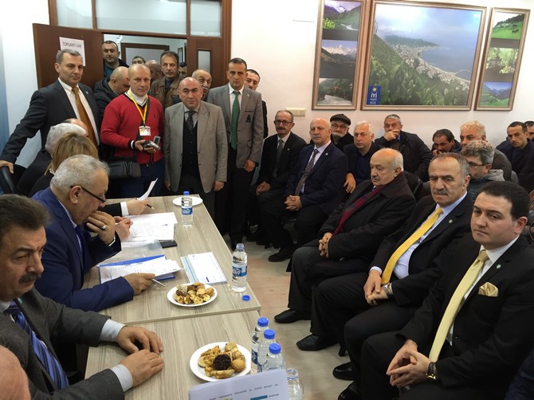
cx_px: 267
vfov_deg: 48.2
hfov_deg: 61.7
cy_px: 200
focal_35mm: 29
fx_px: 447
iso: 100
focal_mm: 4.15
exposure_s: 1/33
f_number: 2.2
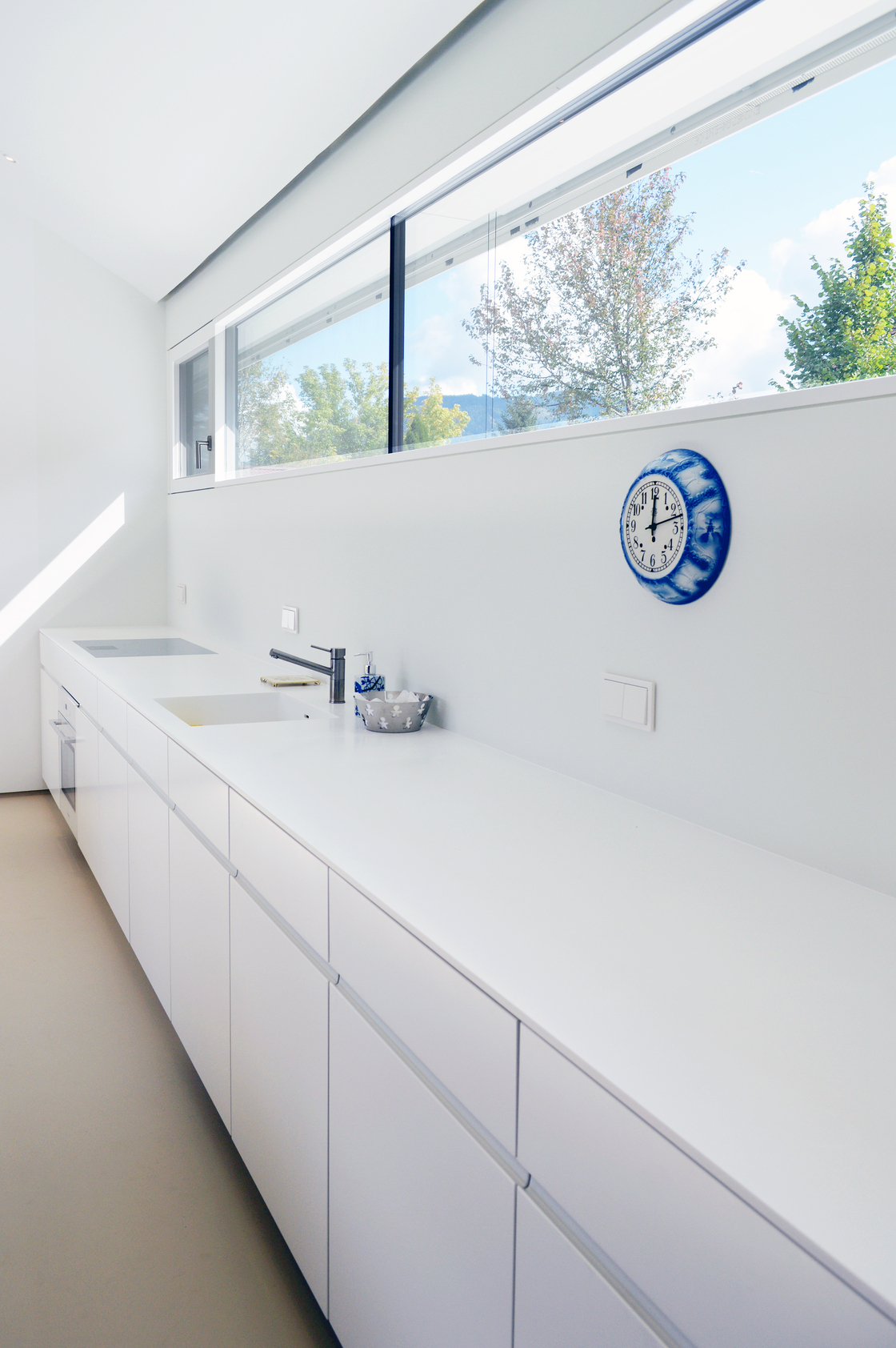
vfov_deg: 67.4
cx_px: 448
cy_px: 674
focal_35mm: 27
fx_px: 1010
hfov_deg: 47.9
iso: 100
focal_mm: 18
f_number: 6.3
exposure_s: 1/160
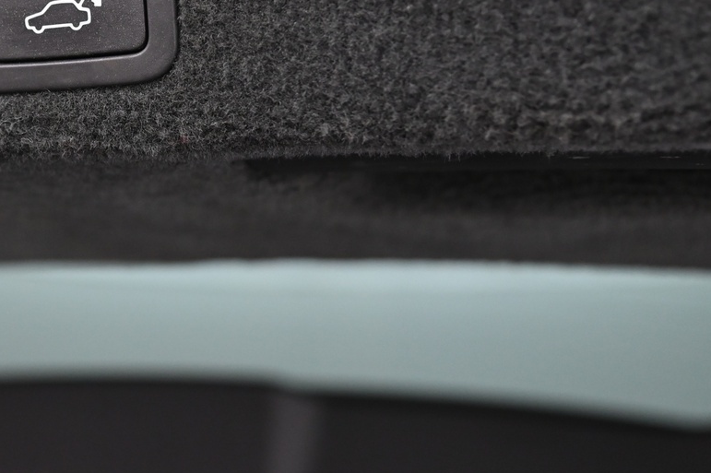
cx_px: 68
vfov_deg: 17.0
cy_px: 142
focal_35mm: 80
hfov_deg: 24.6
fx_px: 1579
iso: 2000
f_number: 4
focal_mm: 38
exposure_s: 1/80
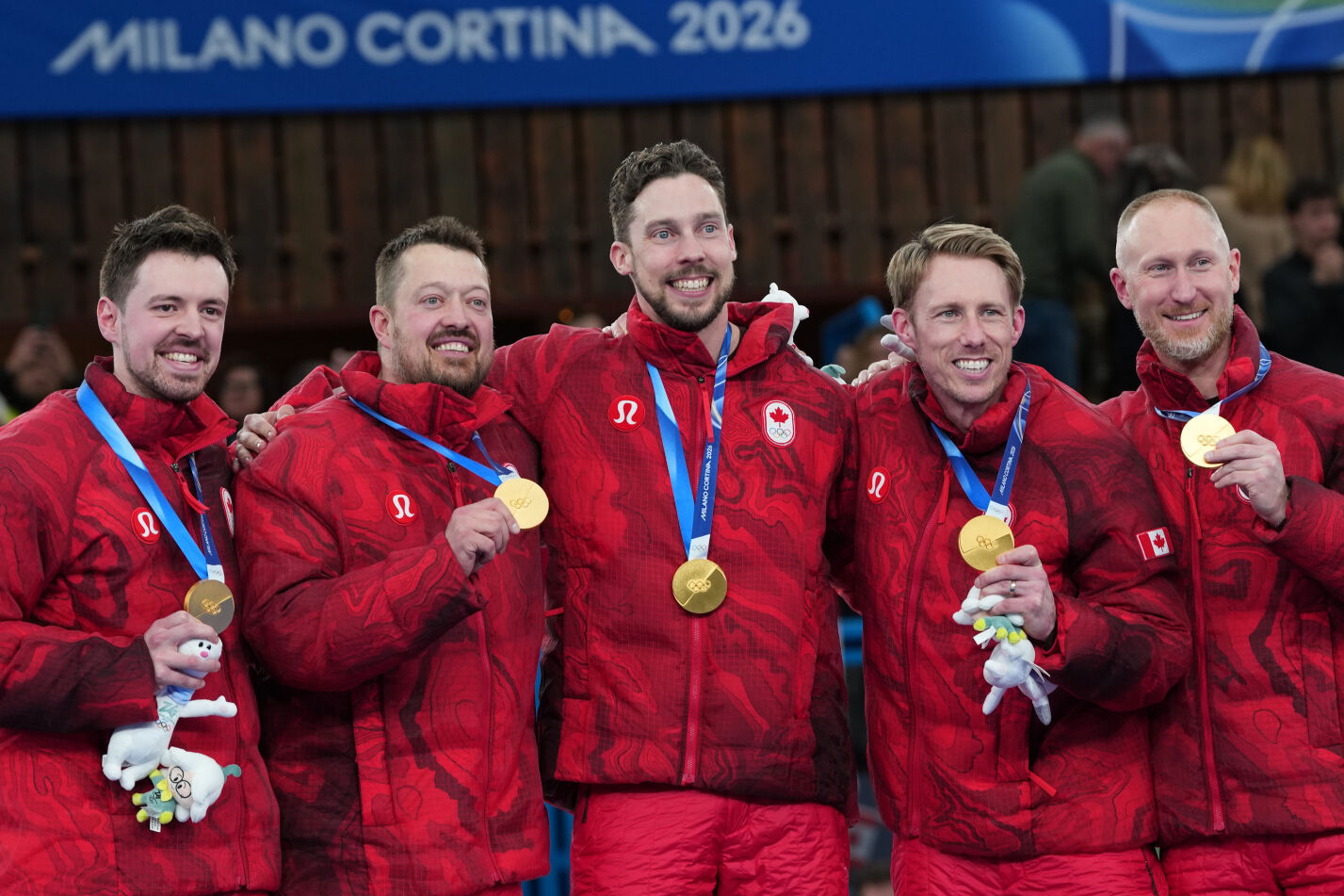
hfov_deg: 8.9
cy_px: 365
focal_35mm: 231
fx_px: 8622
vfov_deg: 5.9
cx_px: 657
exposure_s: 1/640
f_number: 3.5
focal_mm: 125
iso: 640
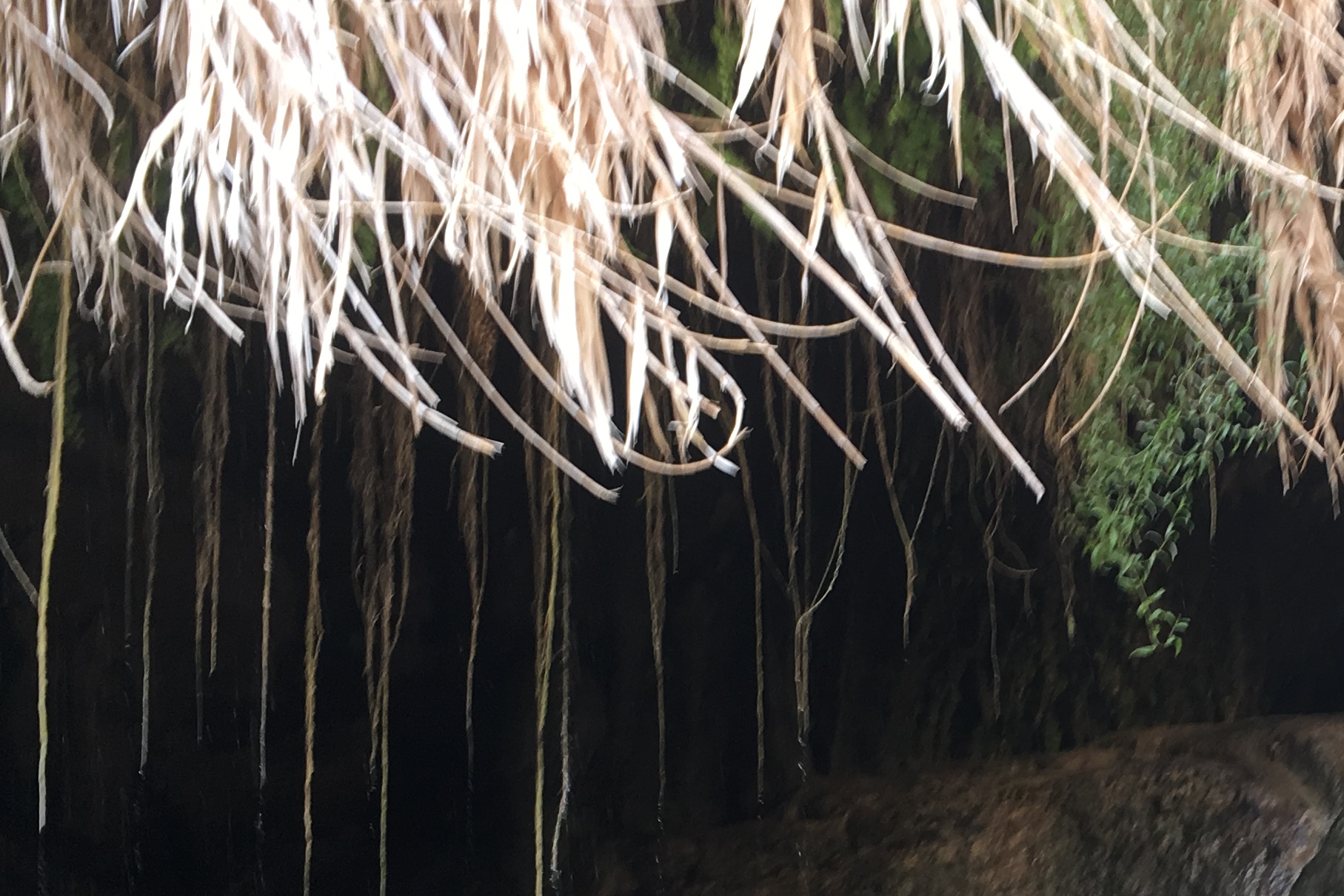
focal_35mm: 67
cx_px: 1149
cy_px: 832
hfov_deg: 29.1
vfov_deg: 19.9
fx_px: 2501
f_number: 2.2
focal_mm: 4.15
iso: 25
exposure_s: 1/33
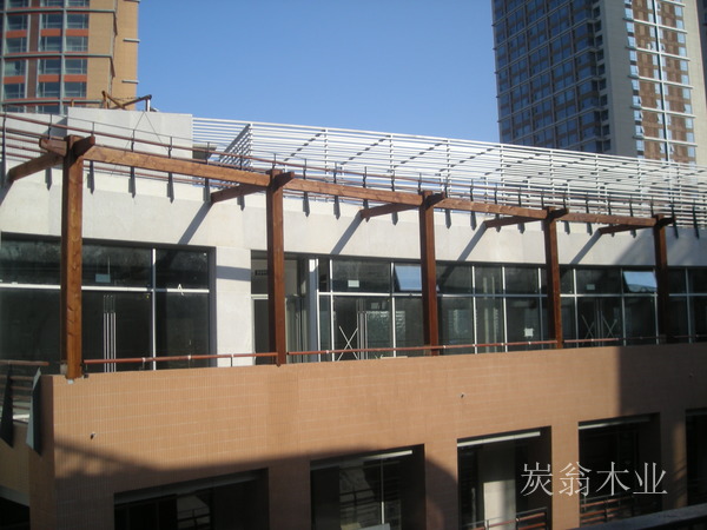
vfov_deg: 40.7
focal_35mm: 35
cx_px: 354
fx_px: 715
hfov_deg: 52.6
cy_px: 265
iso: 50
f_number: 5.7
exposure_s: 1/212
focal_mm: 5.7
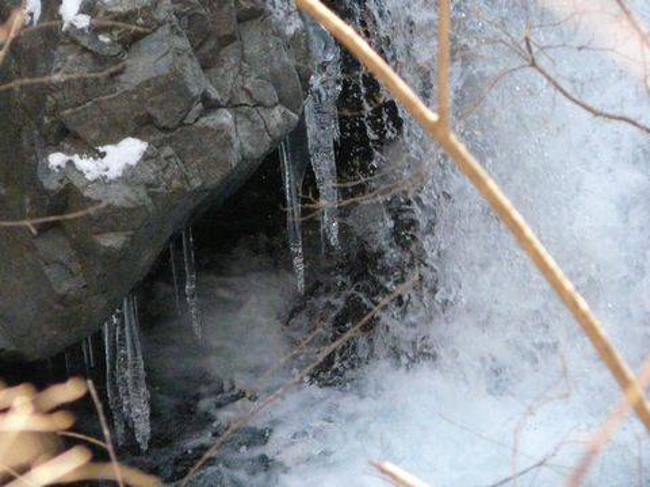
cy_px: 244
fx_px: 8957
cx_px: 325
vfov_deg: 3.1
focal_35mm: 477
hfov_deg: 4.2
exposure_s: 1/400
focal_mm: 61.4
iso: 800
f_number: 3.6
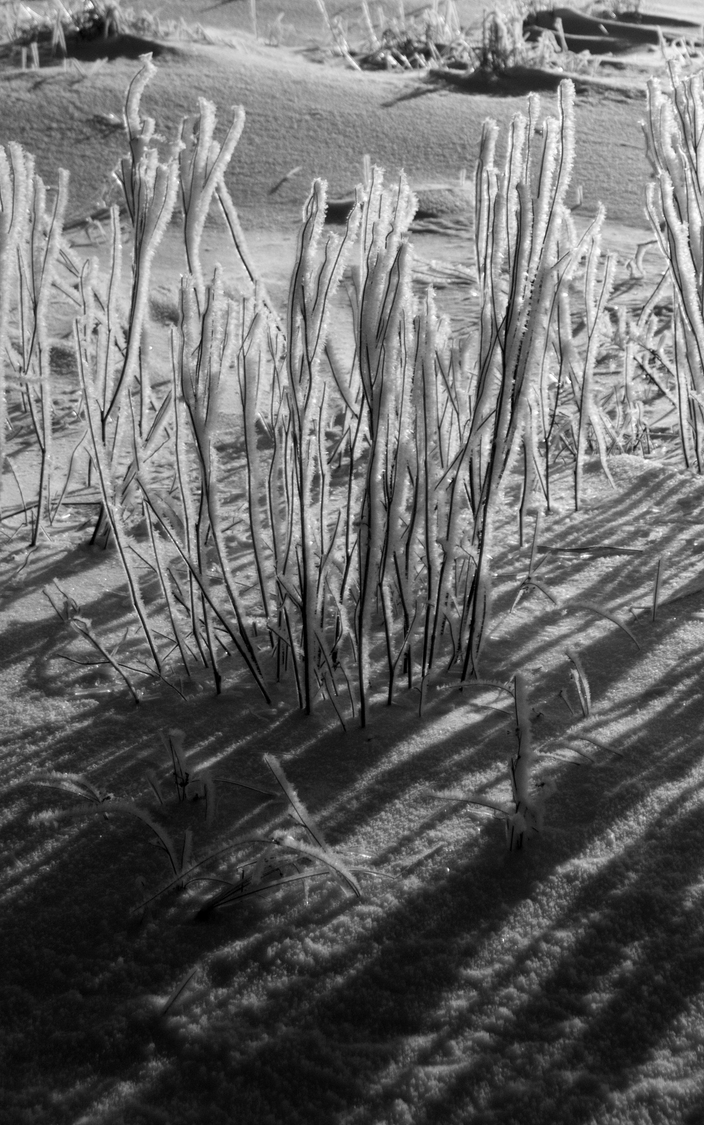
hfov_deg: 11.2
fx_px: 3561
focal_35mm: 116
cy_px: 559
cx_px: 651
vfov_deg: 18.0
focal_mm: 50
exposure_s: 1/5000
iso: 200
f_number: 4.5
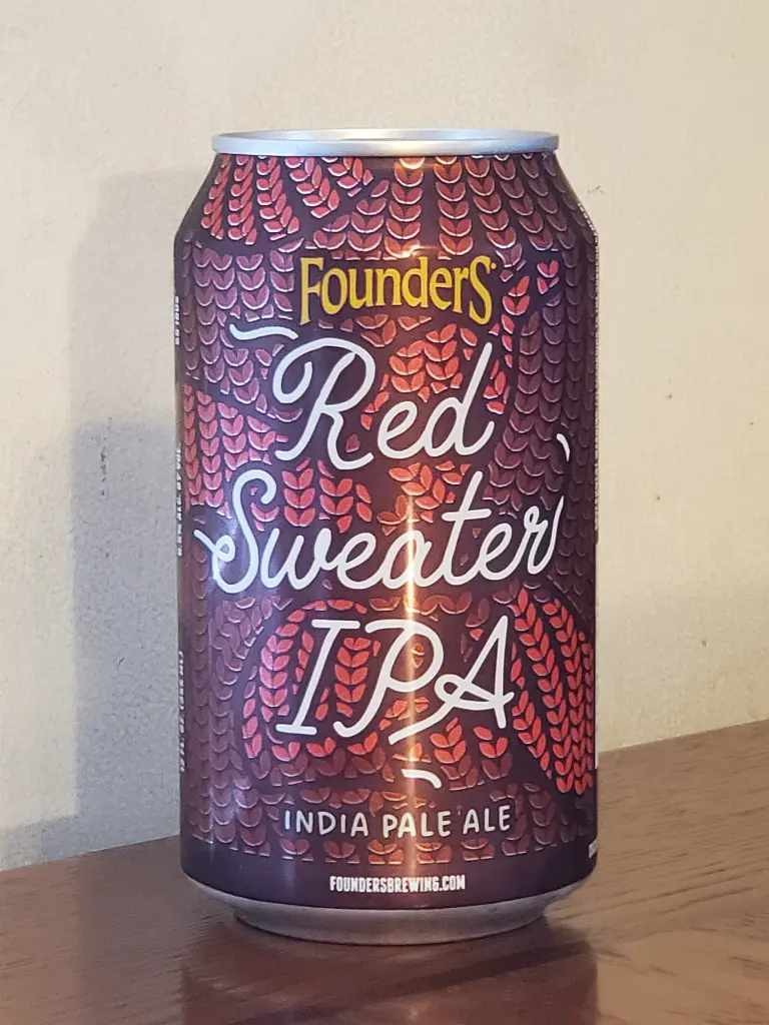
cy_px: 512
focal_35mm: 52
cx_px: 384
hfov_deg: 28.0
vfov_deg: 36.8
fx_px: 1540
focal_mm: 6
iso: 500
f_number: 2.4
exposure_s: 1/15
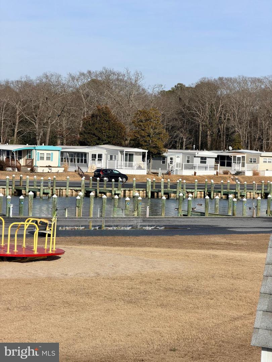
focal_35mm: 100
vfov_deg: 19.6
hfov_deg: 14.8
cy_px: 181
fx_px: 1048
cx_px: 136
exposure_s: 1/876
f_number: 2.8
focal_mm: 16.89
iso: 20
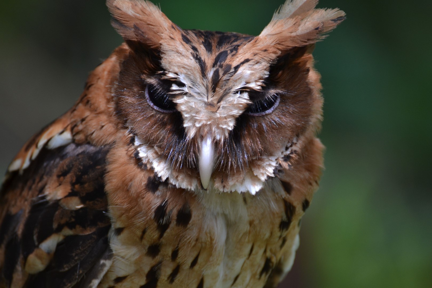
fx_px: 5400
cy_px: 144
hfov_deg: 4.6
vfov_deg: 3.1
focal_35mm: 450
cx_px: 216
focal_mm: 300
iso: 400
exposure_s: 1/250
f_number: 5.6
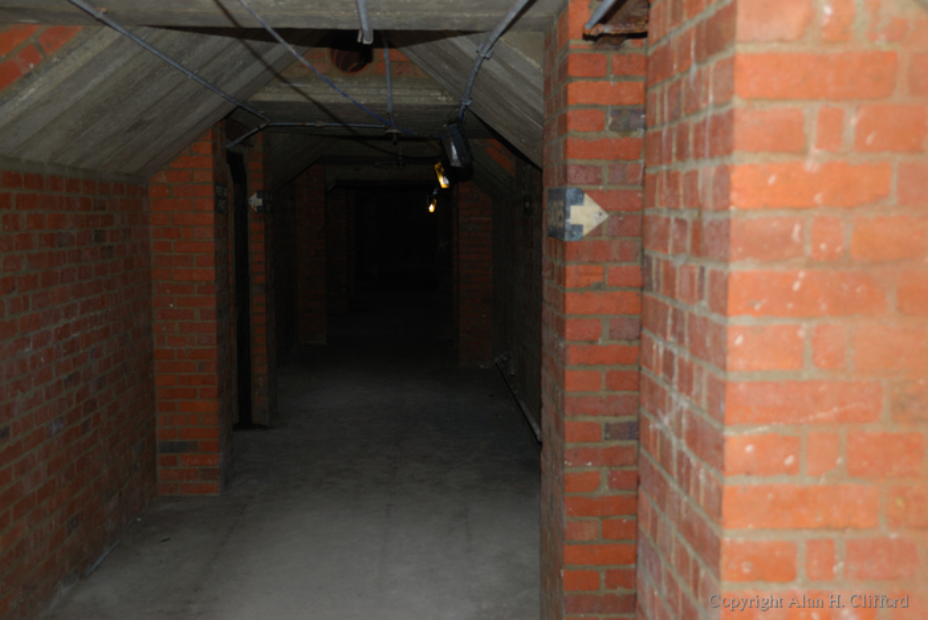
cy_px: 310
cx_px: 464
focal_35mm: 40
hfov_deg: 47.9
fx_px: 1045
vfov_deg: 33.1
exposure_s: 1/200
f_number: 4
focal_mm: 27
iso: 100
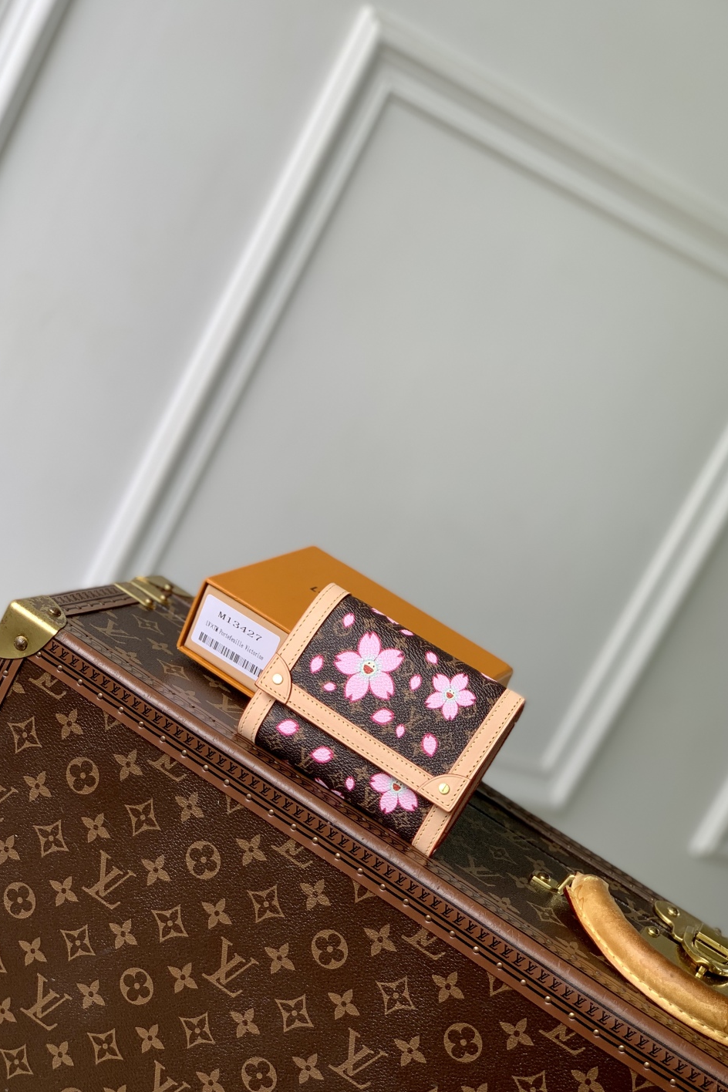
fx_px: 1668
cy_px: 550
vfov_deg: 36.2
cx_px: 359
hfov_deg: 24.6
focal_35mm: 55
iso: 16
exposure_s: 1/135
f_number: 2.4
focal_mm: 6
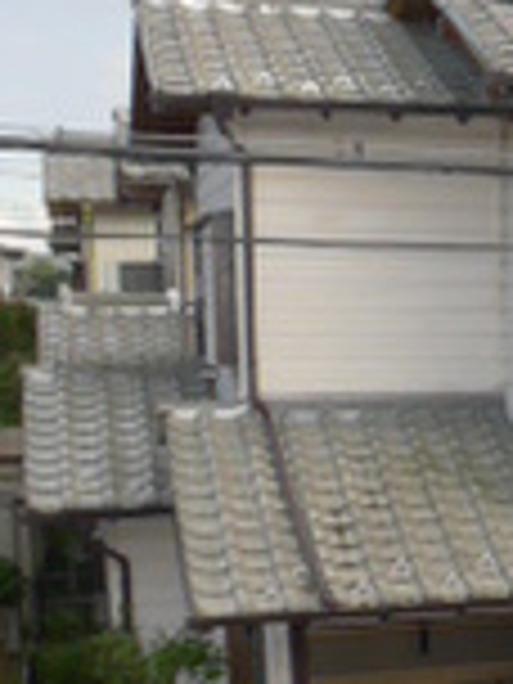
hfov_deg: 14.6
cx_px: 1037
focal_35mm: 83
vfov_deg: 23.2
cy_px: 554
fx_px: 1640
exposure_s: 1/500
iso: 100
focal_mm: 3.9
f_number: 3.2
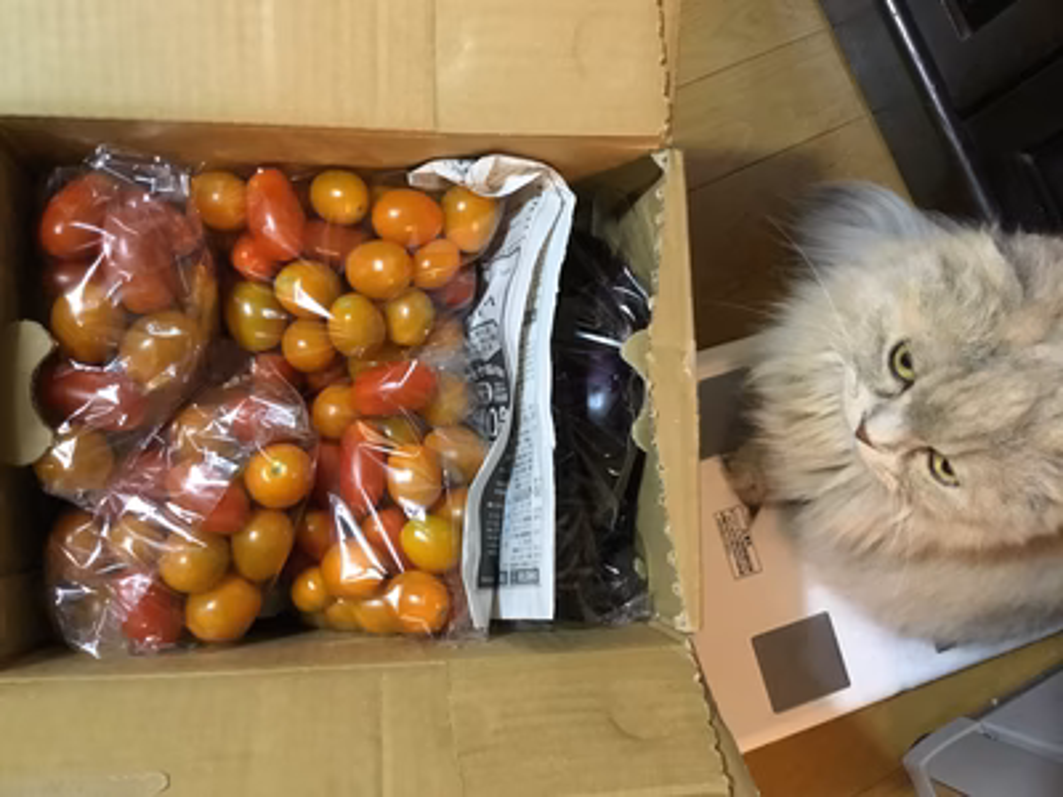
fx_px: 952
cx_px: 532
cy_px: 398
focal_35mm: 31
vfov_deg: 45.4
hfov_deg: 58.4
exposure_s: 1/15
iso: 320
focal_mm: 3.3
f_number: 2.4
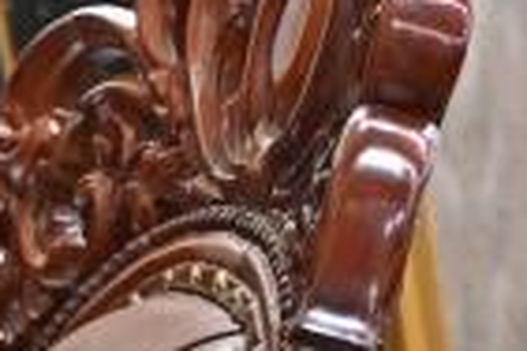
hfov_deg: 4.9
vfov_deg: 3.4
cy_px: 693
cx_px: -1177
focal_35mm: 400
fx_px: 5855
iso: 1000
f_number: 4
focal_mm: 55
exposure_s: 1/200
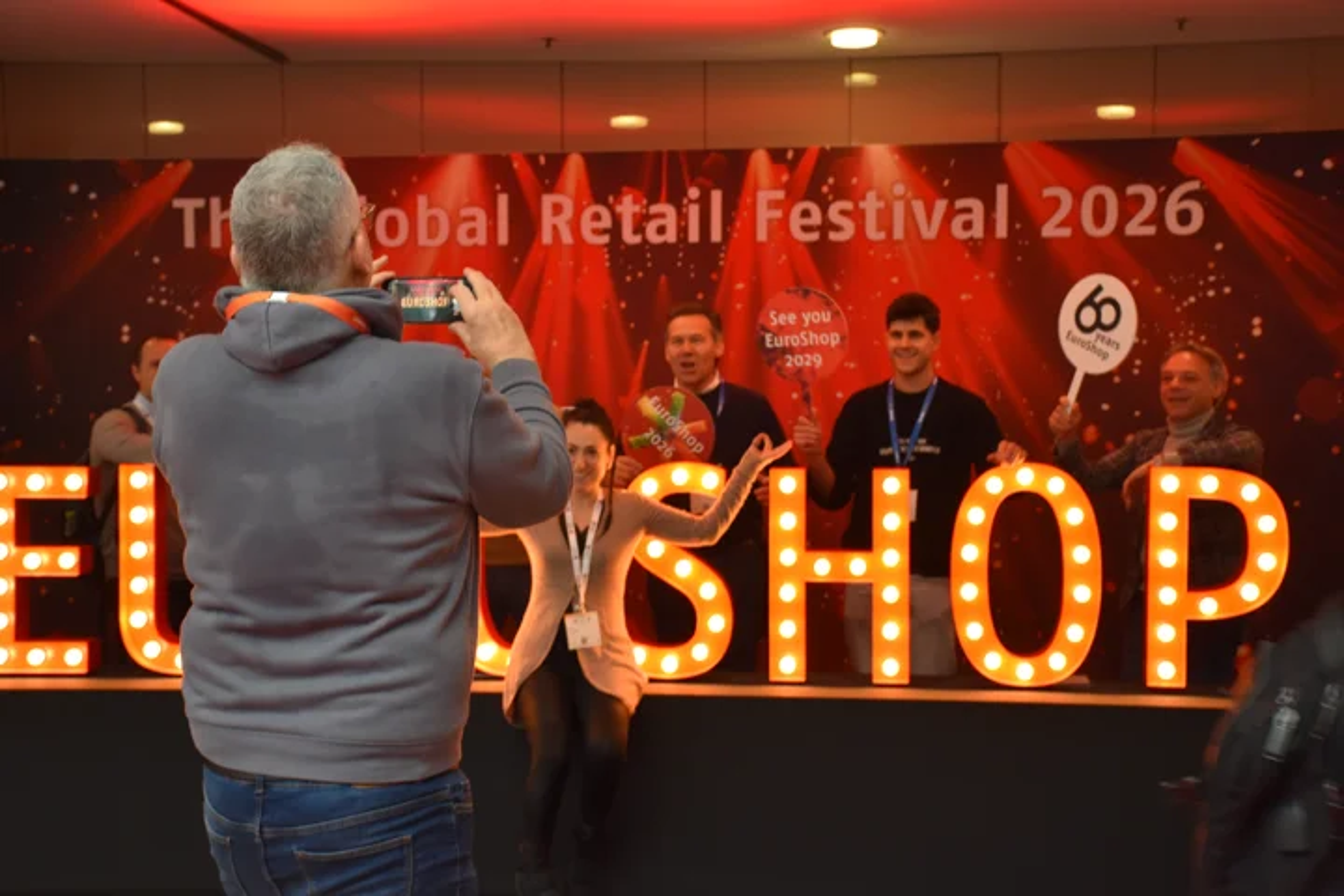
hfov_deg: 38.9
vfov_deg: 26.5
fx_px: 1904
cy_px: 448
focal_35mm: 51
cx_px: 672
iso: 800
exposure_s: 1/100
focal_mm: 34
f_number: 5
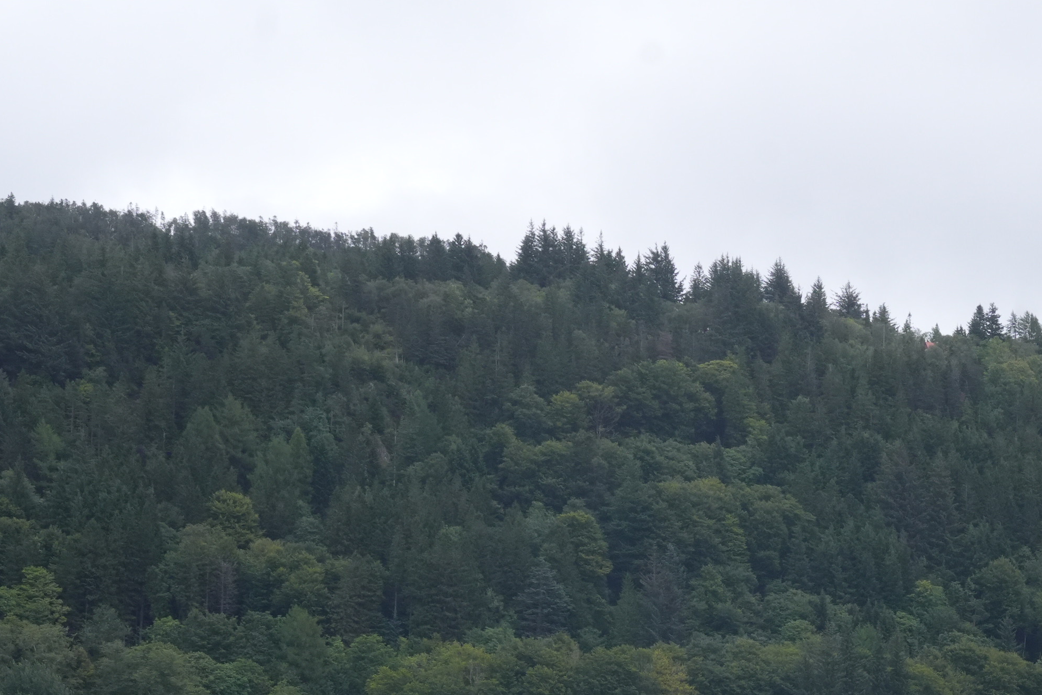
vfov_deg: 10.7
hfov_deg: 15.7
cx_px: 1211
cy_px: 864
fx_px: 3647
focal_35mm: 126
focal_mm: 40
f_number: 11
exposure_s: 1/250
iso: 640
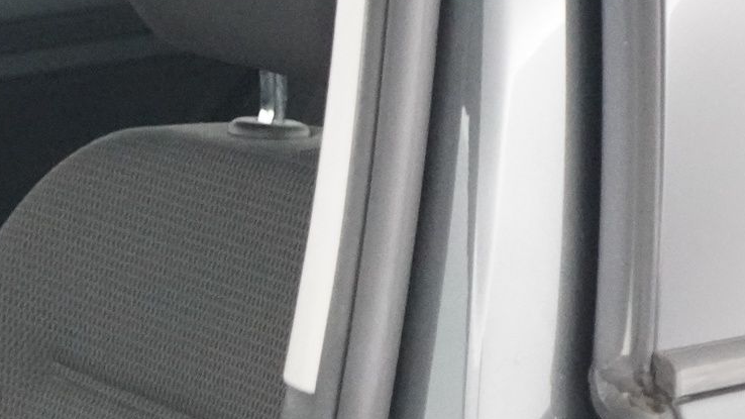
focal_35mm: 149
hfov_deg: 13.6
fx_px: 2943
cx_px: -377
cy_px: 811
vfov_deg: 7.8
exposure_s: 1/25
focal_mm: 28
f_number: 3.5
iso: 6400
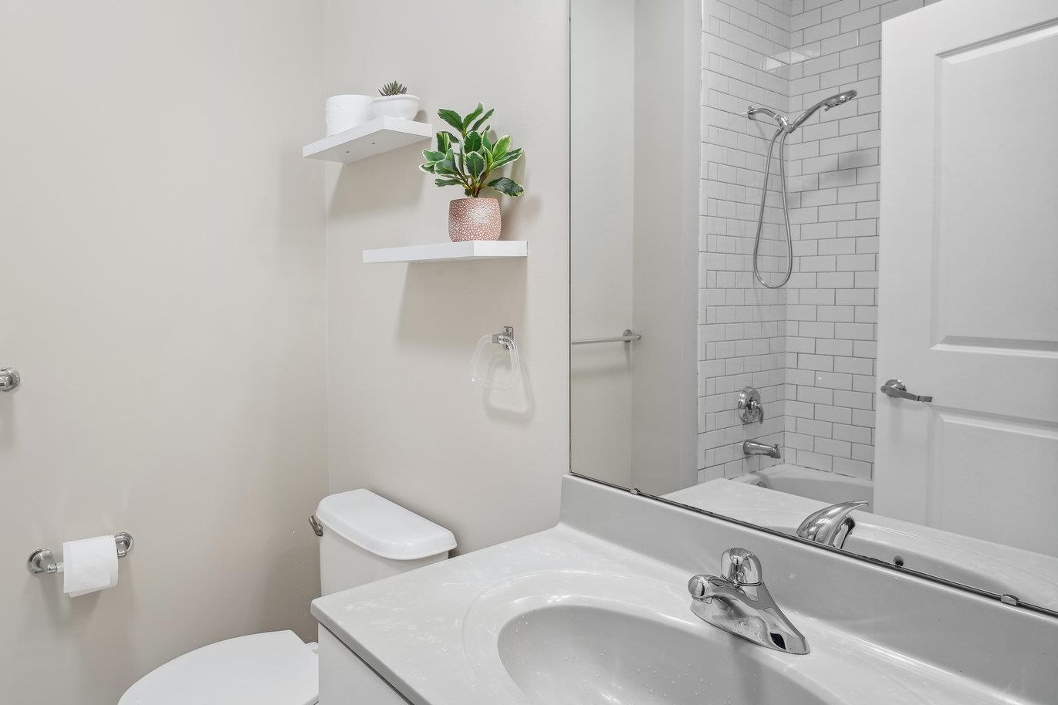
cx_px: 378
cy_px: 306
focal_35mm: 21
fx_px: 617
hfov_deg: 79.3
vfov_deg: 59.3
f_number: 8
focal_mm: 16
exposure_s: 1/60
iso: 400
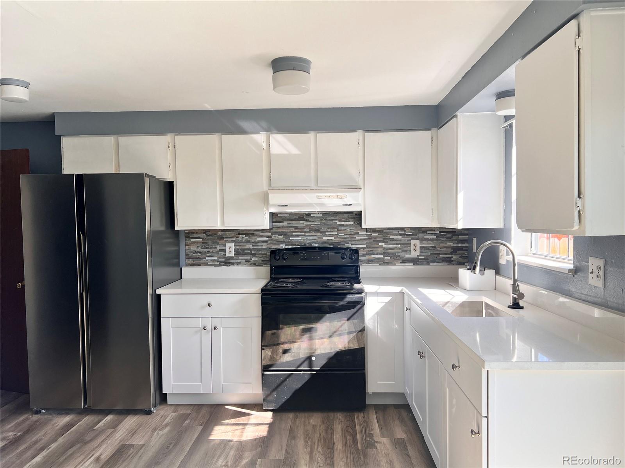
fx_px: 469
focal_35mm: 26
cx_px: 312
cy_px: 234
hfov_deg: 67.3
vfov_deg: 53.1
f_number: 1.5
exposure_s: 1/362
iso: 50
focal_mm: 5.7
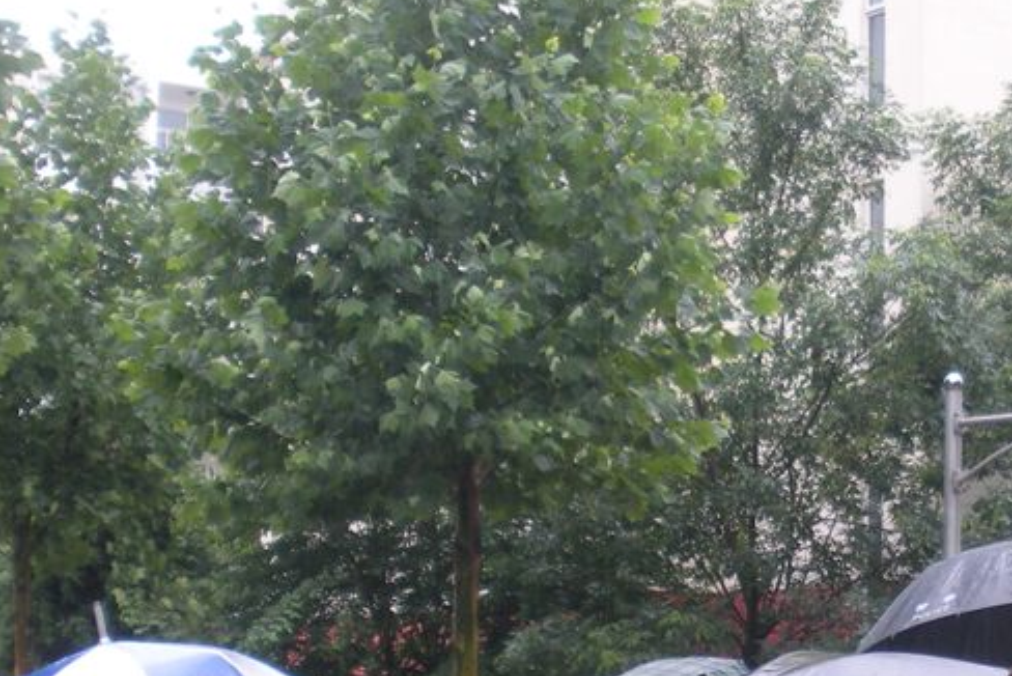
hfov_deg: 21.6
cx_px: 910
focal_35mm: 92
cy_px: 691
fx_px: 2588
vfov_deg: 14.6
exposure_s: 1/59.7
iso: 92
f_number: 3.5
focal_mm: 6.3
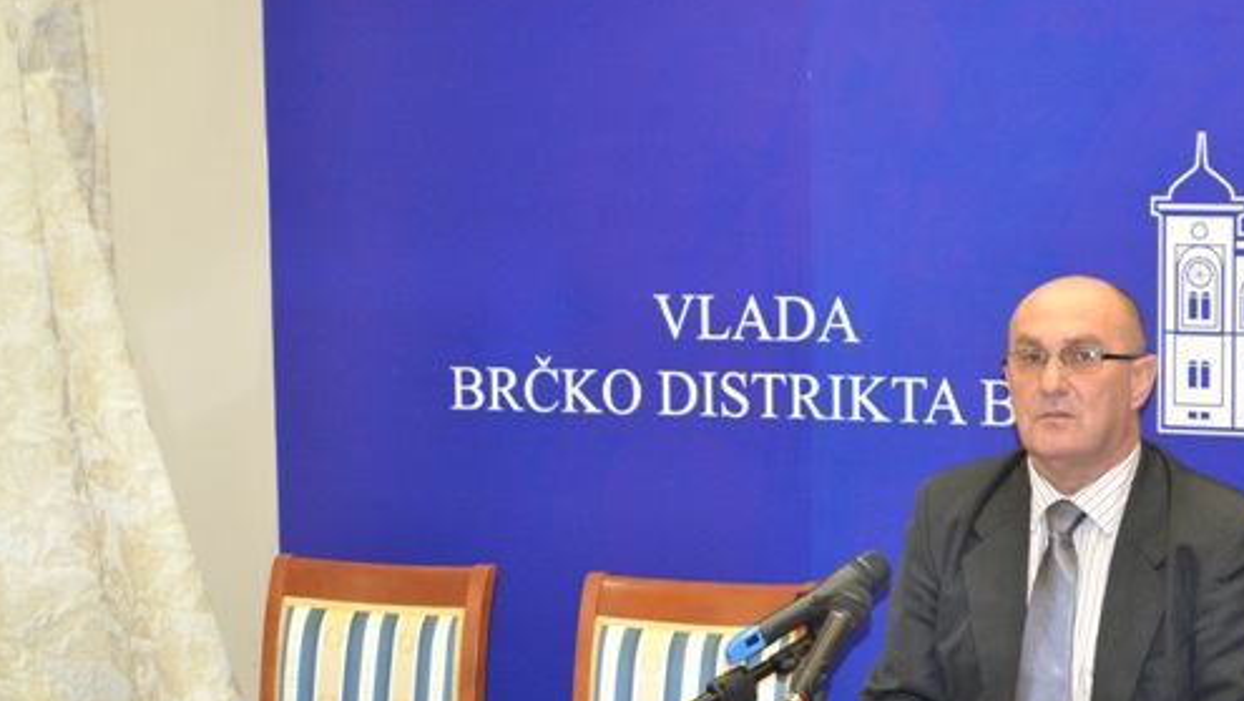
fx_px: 3686
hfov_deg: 19.1
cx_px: 754
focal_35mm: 112
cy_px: 464
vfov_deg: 10.9
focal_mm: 55
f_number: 5.6
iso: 2000
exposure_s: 1/60
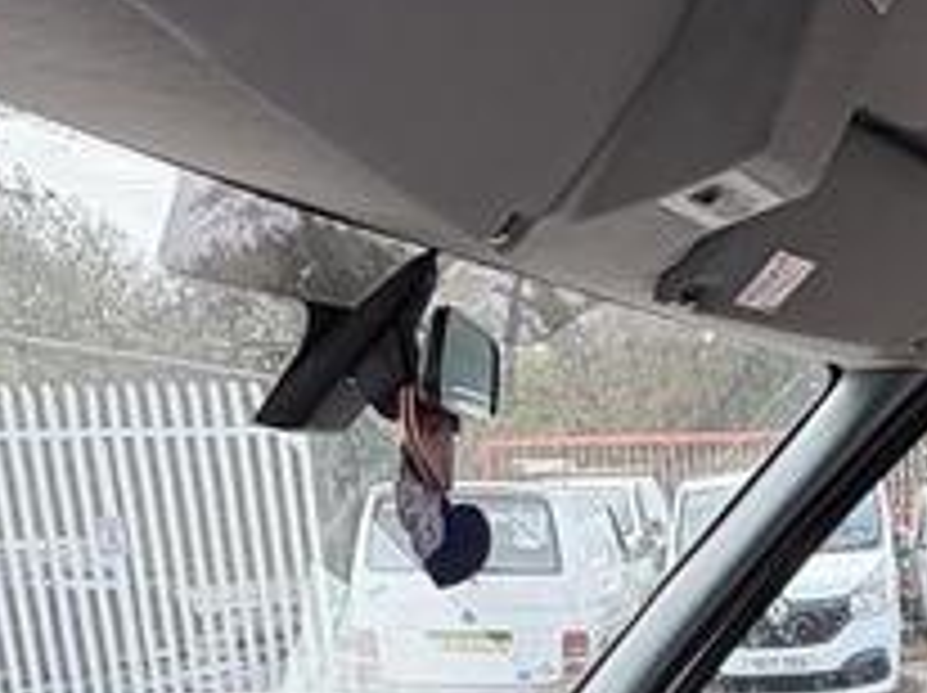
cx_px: 945
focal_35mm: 61
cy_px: 950
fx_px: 1632
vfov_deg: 21.3
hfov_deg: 29.4
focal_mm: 2.22
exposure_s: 1/123
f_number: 2.2
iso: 50
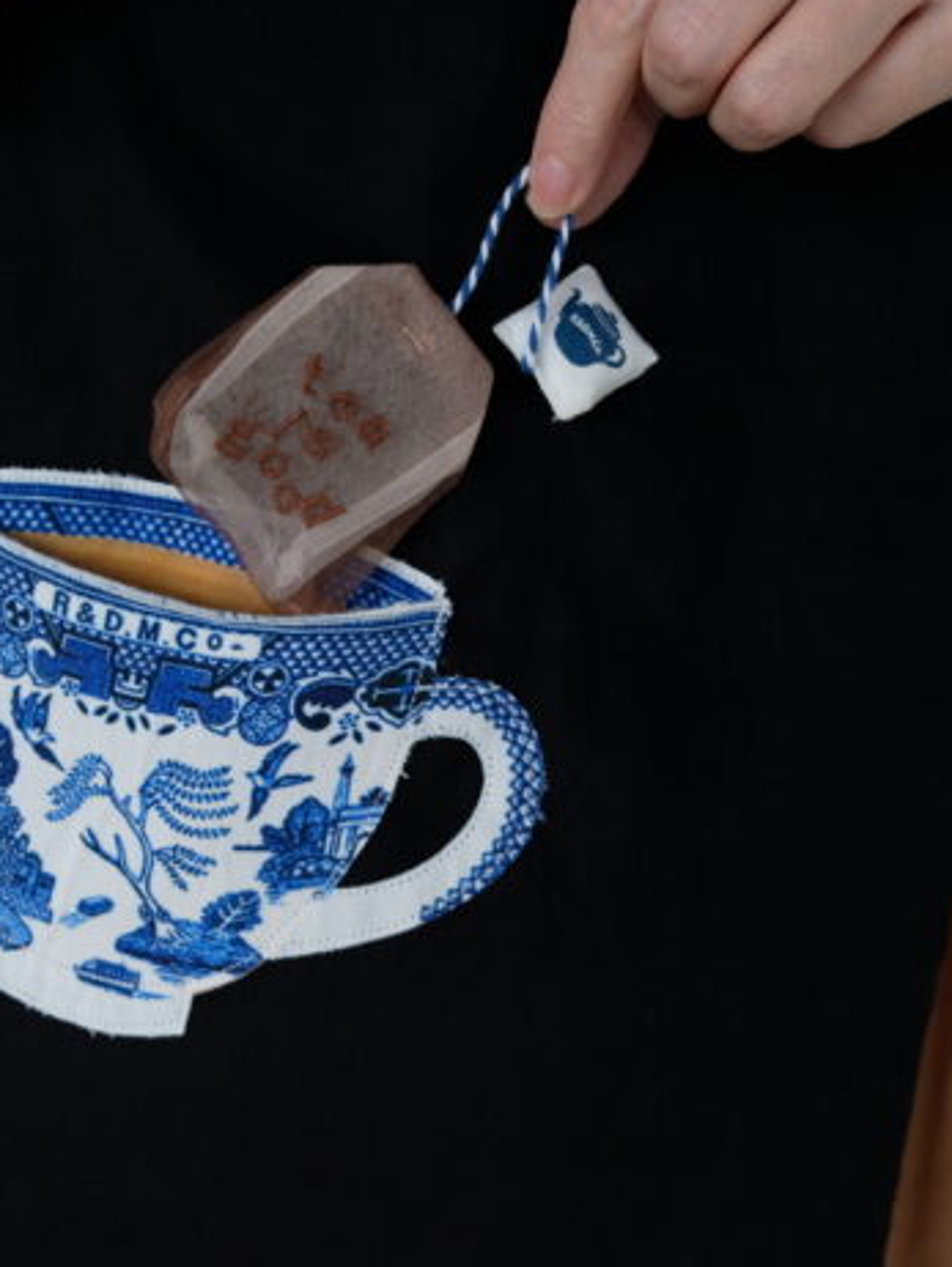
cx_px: 384
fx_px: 1758
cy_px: 632
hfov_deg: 30.2
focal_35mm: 48
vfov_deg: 39.6
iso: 1250
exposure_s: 1/125
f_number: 4
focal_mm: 22.3
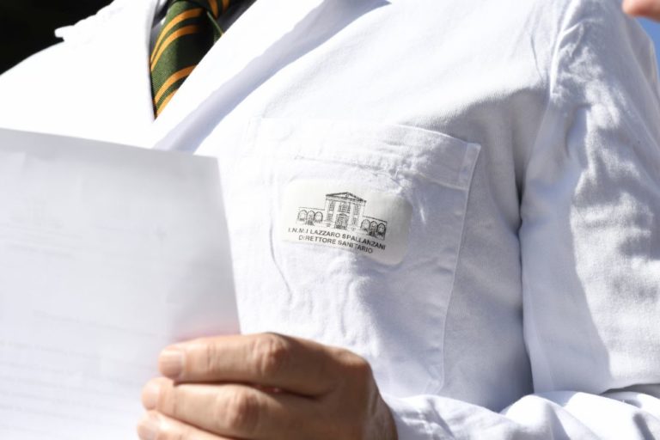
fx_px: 1925
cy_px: 220
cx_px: 330
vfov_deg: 13.0
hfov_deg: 19.5
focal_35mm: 105
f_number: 8
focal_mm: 70
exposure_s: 1/320
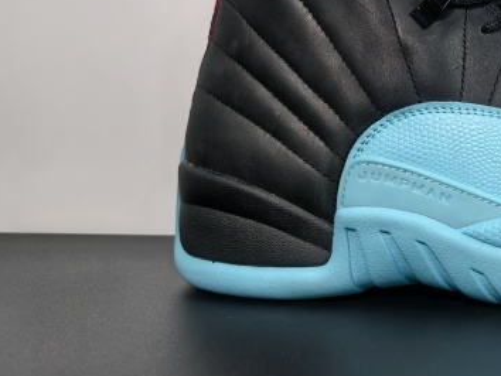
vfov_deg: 23.5
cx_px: 563
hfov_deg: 28.5
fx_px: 883
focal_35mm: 61
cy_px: 52
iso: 400
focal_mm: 6.98
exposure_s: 1/1004
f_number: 2
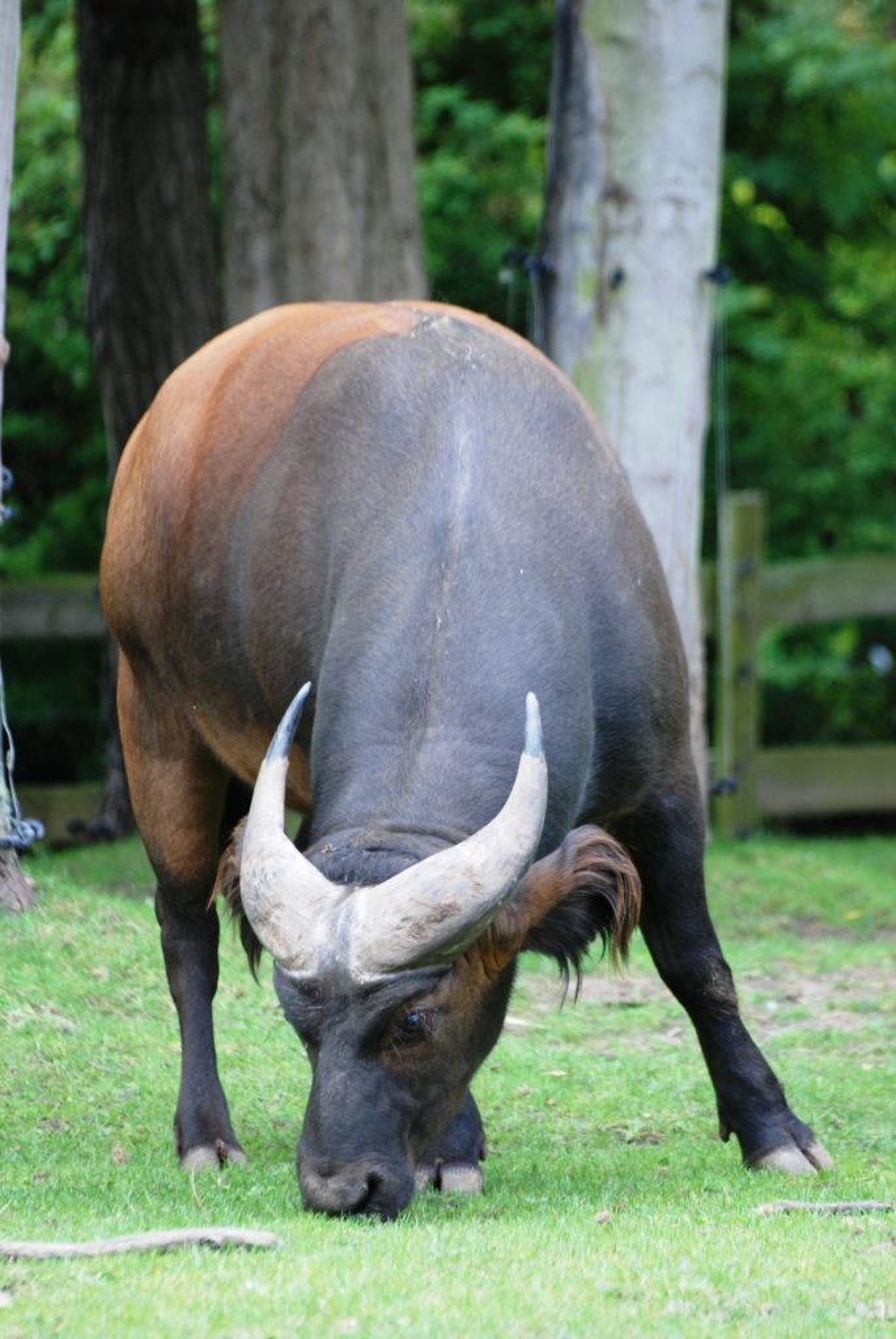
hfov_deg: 4.7
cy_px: 670
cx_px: 448
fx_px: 10893
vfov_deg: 7.0
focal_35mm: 292
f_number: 5
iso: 400
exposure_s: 1/125
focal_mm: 195
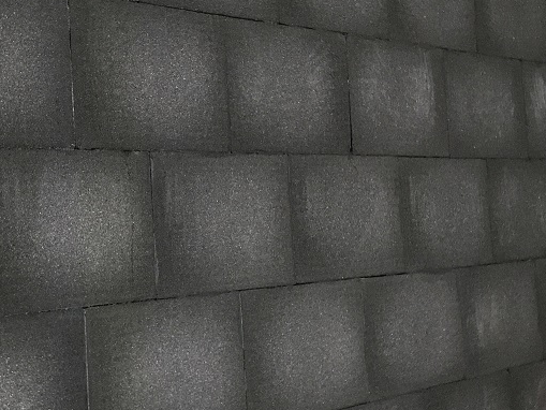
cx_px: 175
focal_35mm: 55
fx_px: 868
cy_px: 208
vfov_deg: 26.6
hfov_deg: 34.6
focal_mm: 3.99
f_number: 1.8
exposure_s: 1/4
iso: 160
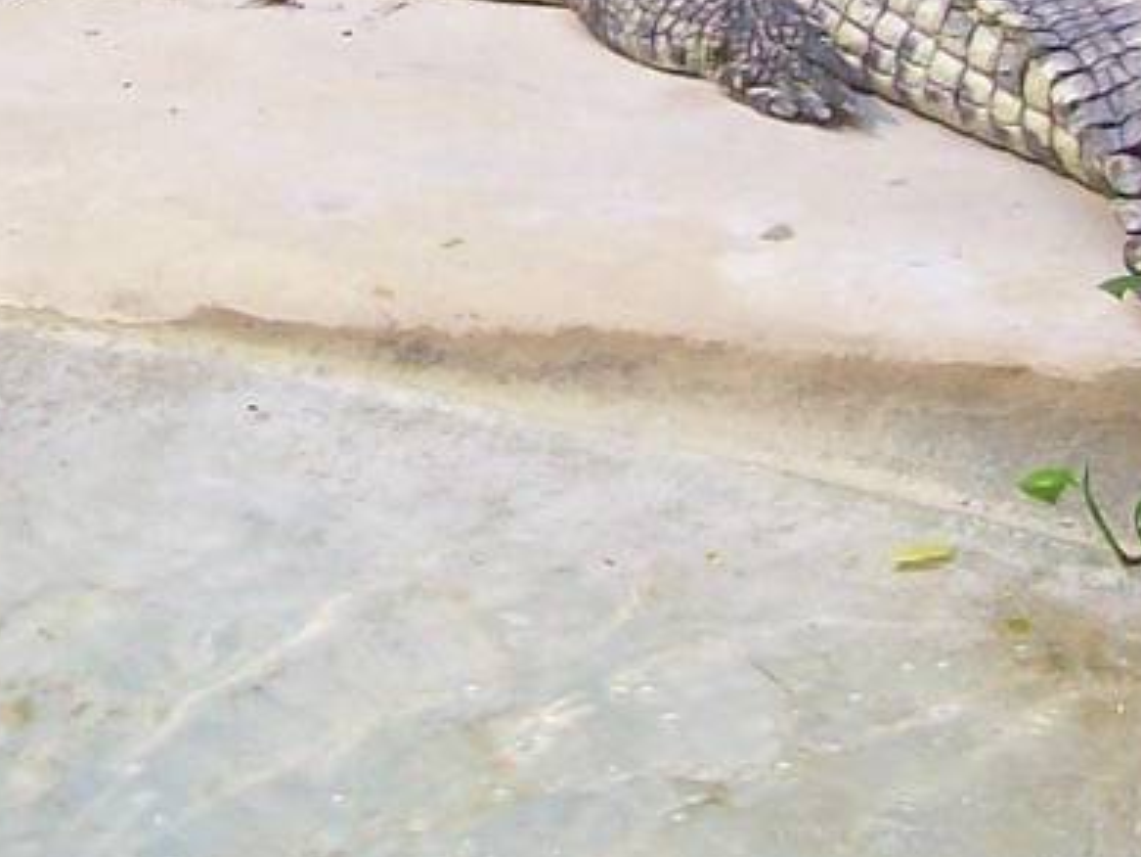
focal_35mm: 148
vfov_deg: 9.9
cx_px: 47
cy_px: -179
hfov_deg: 13.2
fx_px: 4880
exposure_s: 1/40.7
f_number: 2.7
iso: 160
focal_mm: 6
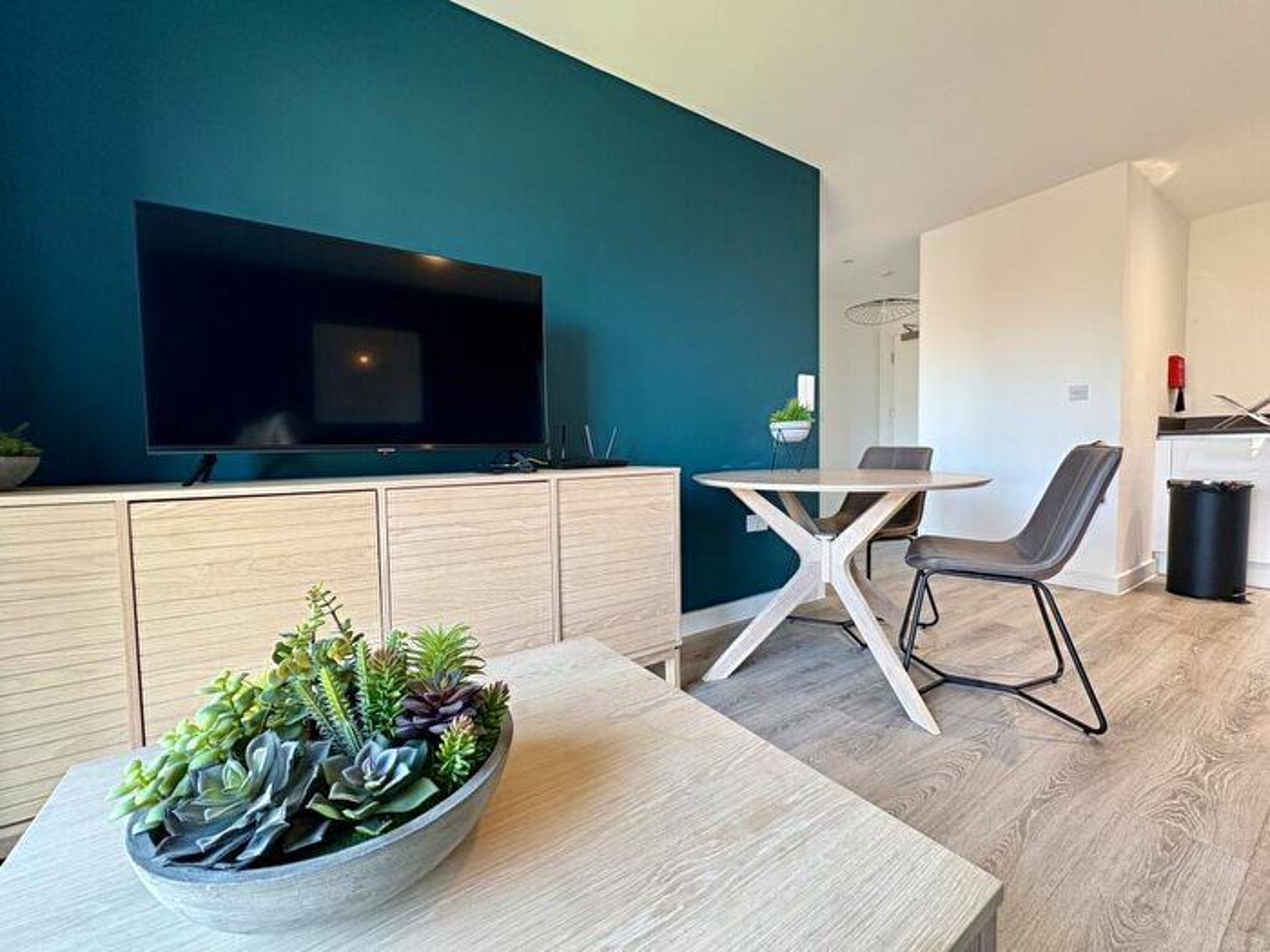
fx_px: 514
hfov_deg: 102.1
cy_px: 476
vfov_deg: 85.7
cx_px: 635
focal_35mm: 14
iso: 160
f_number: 2.2
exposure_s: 1/50
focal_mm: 2.22
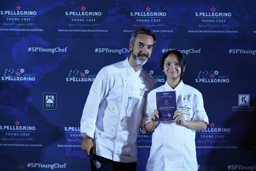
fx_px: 662
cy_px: 86
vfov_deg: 14.7
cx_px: 128
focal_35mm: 93
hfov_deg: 21.9
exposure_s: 1/320
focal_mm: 93
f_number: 3.5
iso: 3200
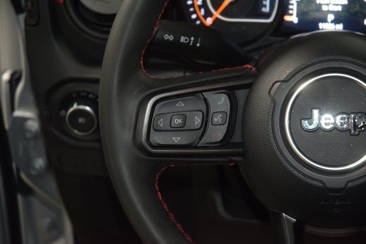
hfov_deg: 19.5
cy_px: 122
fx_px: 1068
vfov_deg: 13.0
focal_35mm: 105
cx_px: 183
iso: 1400
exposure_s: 1/30
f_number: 4.5
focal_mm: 70
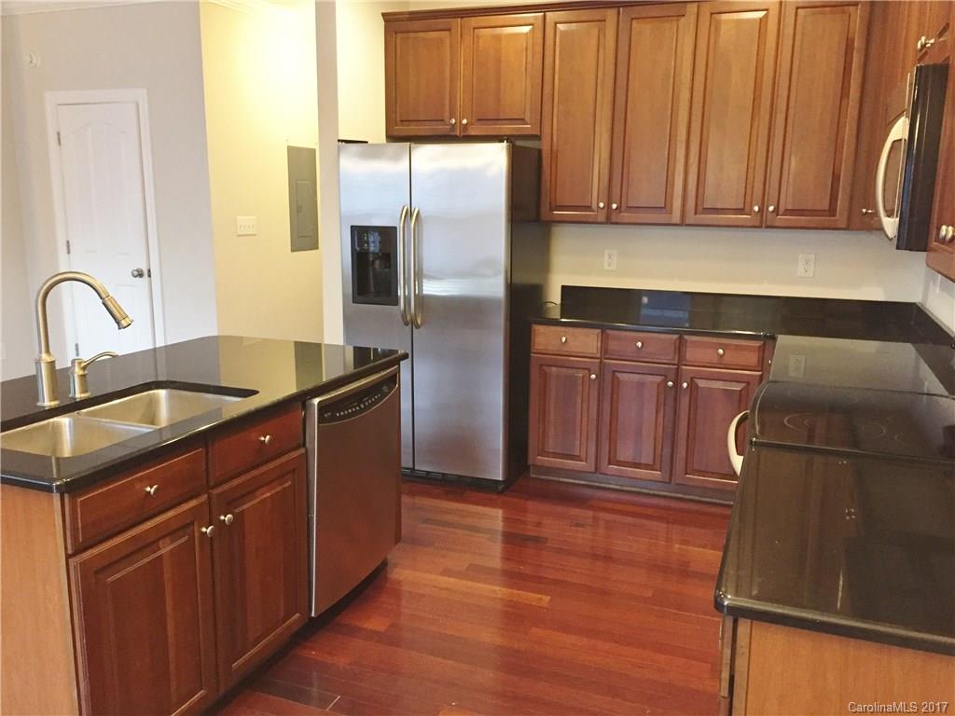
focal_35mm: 29
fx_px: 800
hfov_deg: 61.7
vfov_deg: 48.2
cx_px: 478
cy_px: 358
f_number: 2.2
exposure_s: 1/30
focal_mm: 4.15
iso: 250
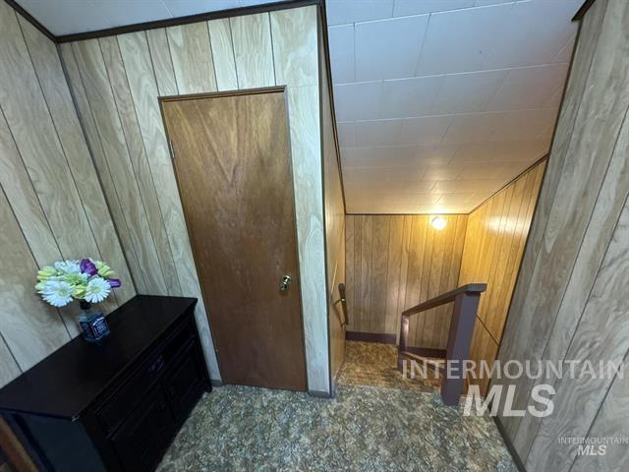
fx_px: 254
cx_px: 314
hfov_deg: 102.1
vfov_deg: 85.7
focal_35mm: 14
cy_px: 236
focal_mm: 2.22
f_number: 2.2
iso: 800
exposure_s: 1/60
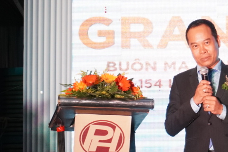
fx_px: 1147
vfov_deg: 7.6
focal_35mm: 181
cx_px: 276
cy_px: 100
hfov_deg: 11.1
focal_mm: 36
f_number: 5.6
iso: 1250
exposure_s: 1/80
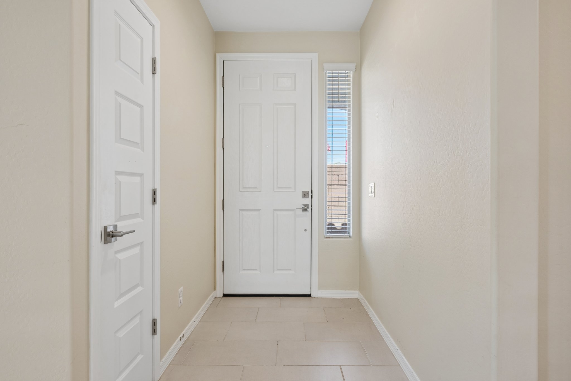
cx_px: 286
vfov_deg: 65.9
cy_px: 190
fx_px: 293
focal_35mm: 18
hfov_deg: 88.4
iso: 320
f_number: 8
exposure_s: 1/50
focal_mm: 18.5
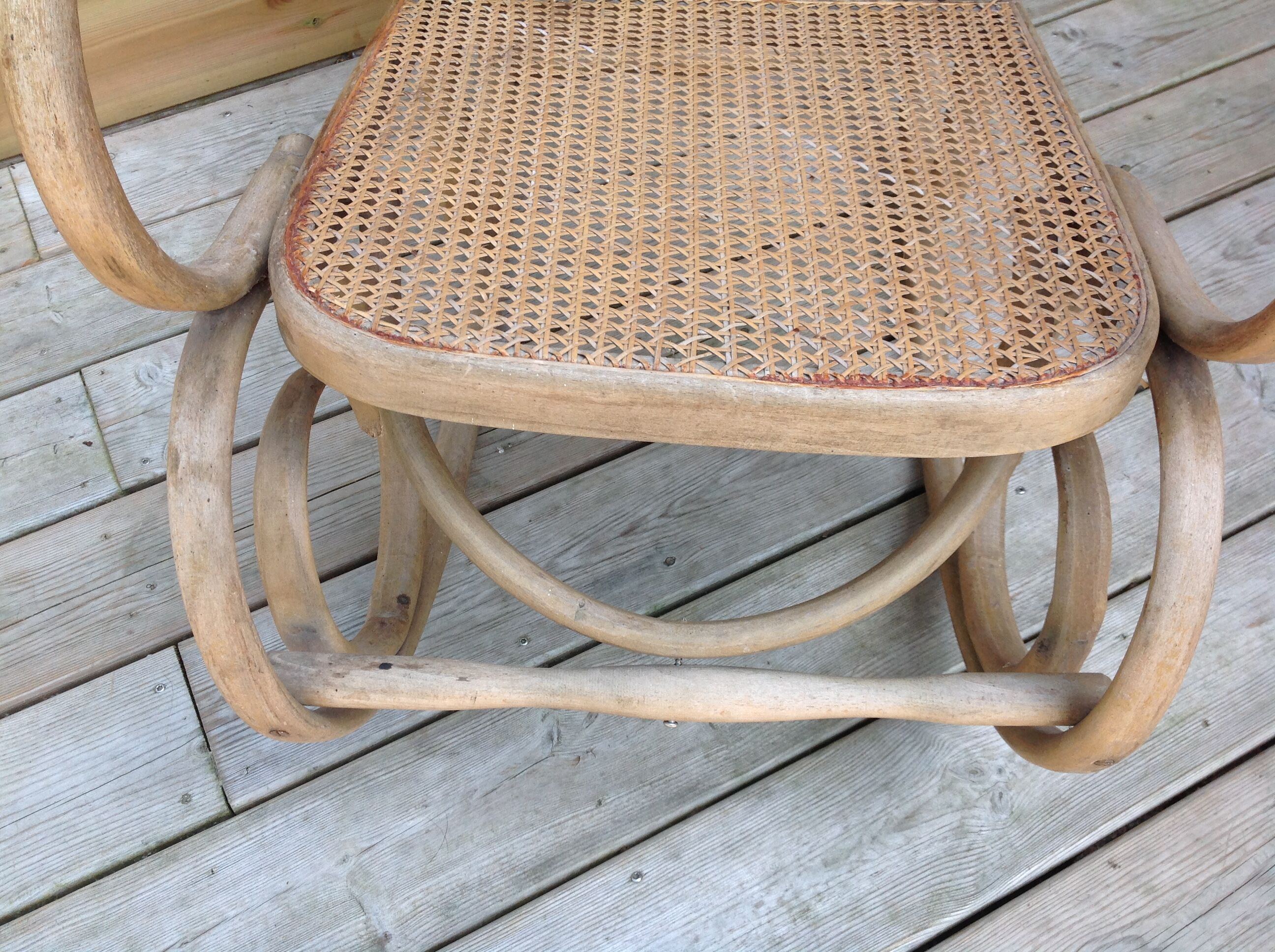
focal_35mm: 35
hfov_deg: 52.7
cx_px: 638
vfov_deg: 40.6
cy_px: 476
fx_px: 1287
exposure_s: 1/373
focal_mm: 4.28
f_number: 2.4
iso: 50
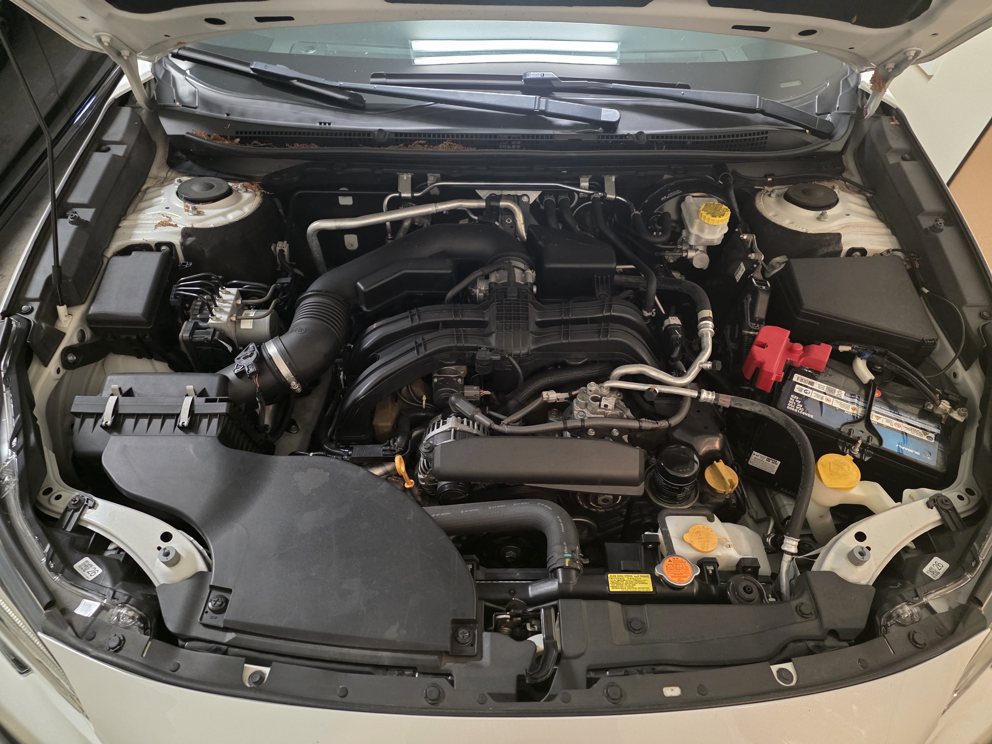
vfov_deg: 58.9
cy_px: 372
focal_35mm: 23
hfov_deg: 73.9
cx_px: 496
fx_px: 659
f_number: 1.7
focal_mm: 6.25
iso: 1250
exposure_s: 1/30
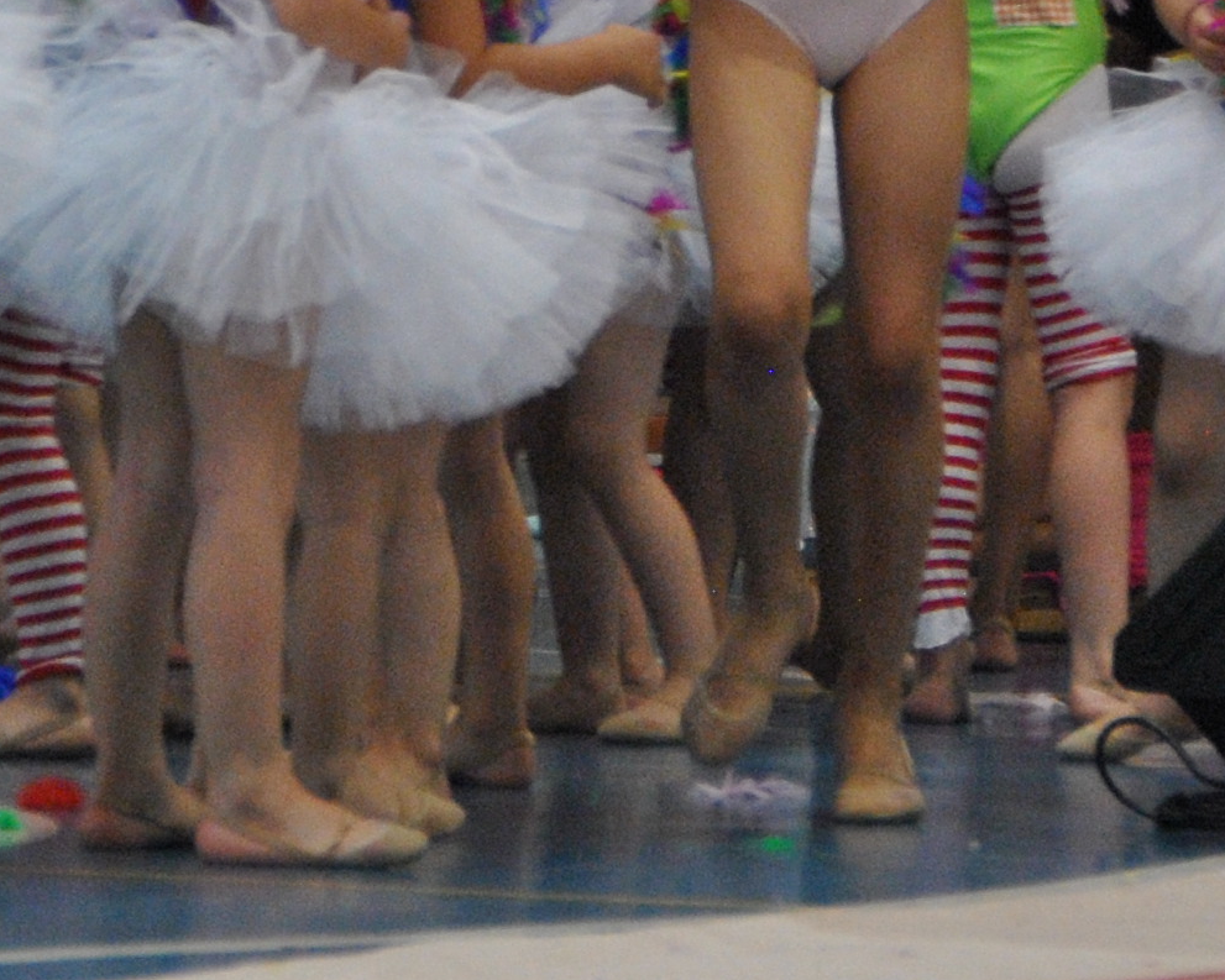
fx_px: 14969
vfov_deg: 3.7
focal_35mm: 413
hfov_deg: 4.7
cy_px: -201
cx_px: 541
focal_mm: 75
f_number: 5.3
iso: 800
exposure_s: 1/125
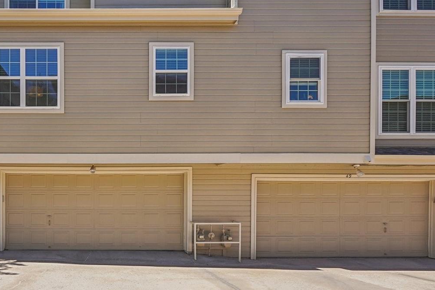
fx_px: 290
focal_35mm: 24
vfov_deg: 51.7
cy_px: 202
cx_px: 107
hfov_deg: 68.8
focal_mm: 10
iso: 100
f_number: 8
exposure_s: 1/200
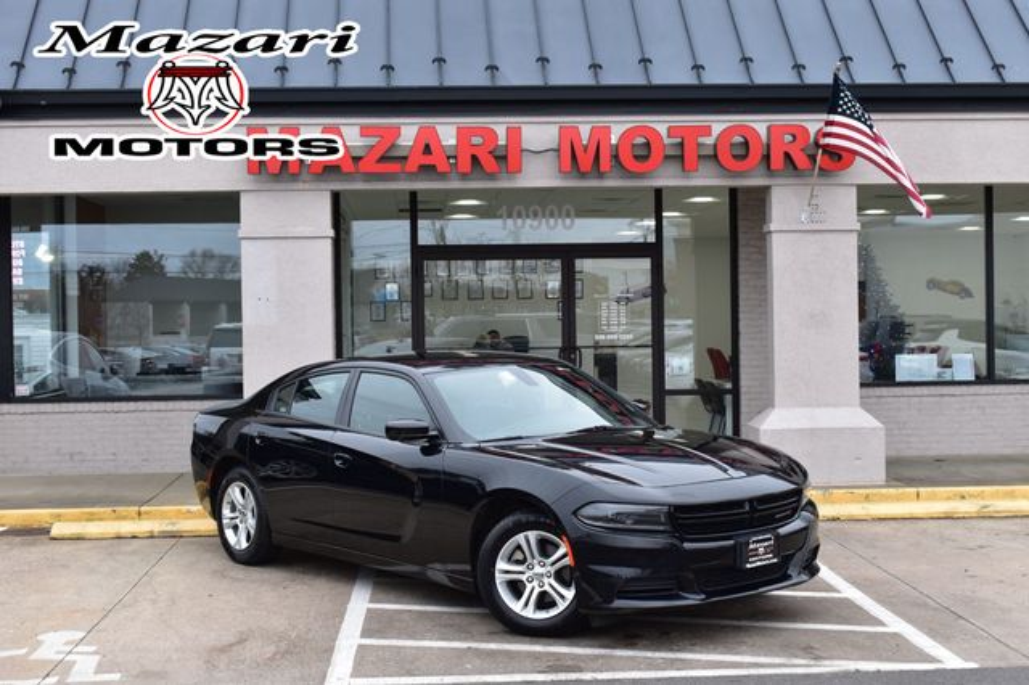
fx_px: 1457
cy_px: 342
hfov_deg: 38.9
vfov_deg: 26.5
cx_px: 514
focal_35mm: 51
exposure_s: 1/60
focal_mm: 34
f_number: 8
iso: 400
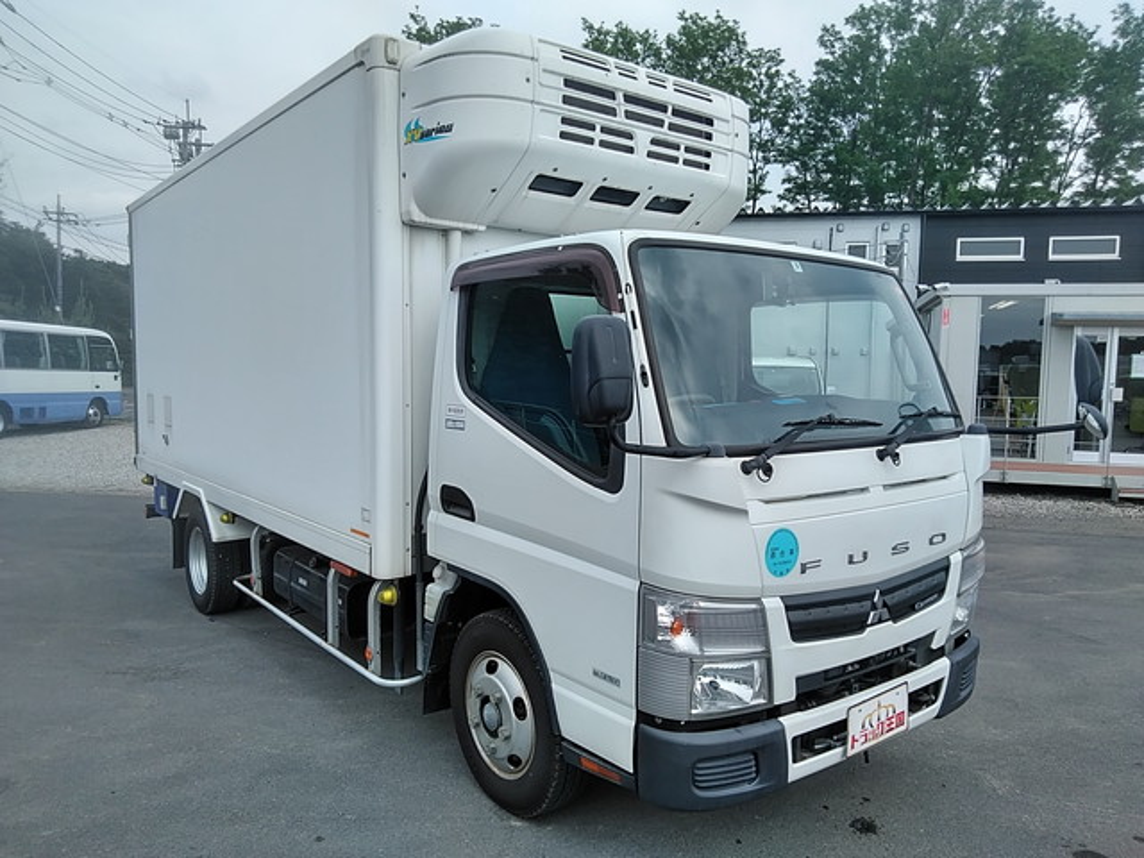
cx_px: 572
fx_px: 892
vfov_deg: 51.4
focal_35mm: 27
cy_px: 429
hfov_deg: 65.3
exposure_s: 1/1220
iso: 60
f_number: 2.2
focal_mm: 3.46
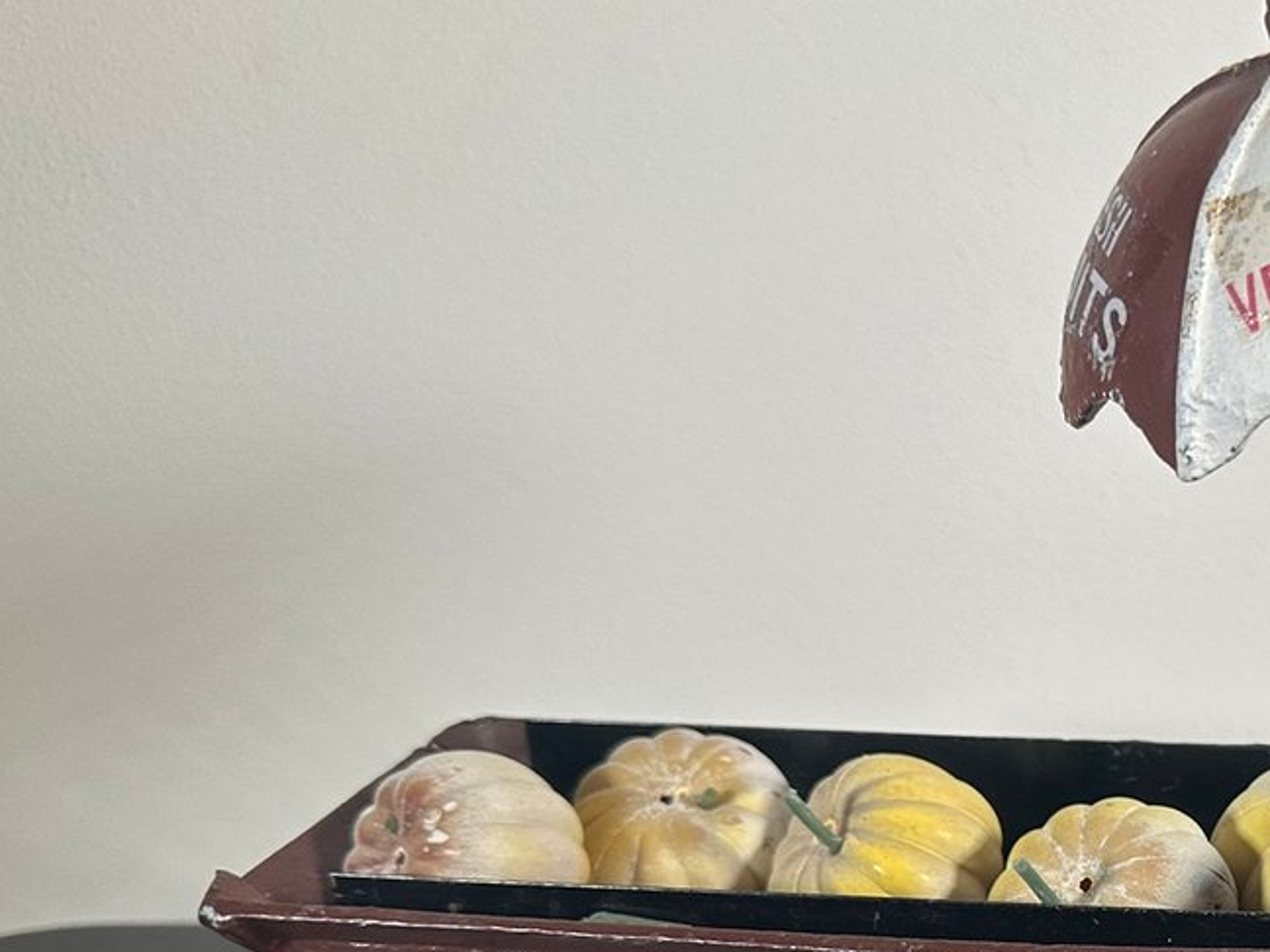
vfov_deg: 24.9
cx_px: 1416
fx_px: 2055
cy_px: 947
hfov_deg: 30.5
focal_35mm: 56
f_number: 1.78
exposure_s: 1/120
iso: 125
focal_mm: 6.86
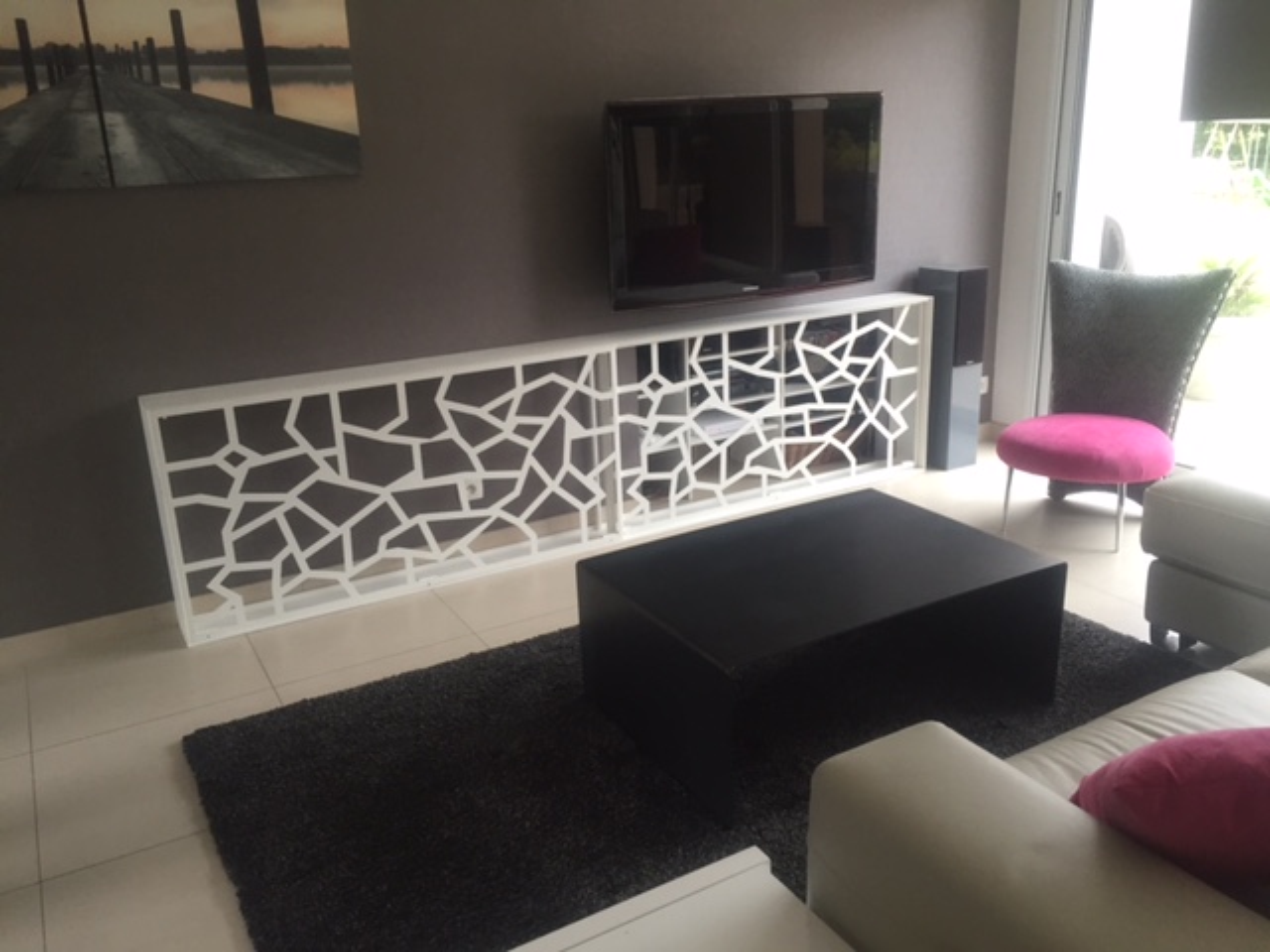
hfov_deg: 61.7
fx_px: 1064
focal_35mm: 29
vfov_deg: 48.2
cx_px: 635
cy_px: 476
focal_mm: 4.15
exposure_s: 1/33
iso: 64
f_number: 2.2
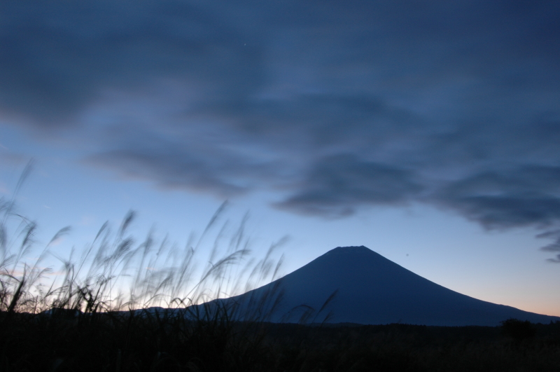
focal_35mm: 32
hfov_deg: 59.6
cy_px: 186
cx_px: 280
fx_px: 489
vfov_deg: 41.6
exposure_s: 25
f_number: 22
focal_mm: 21
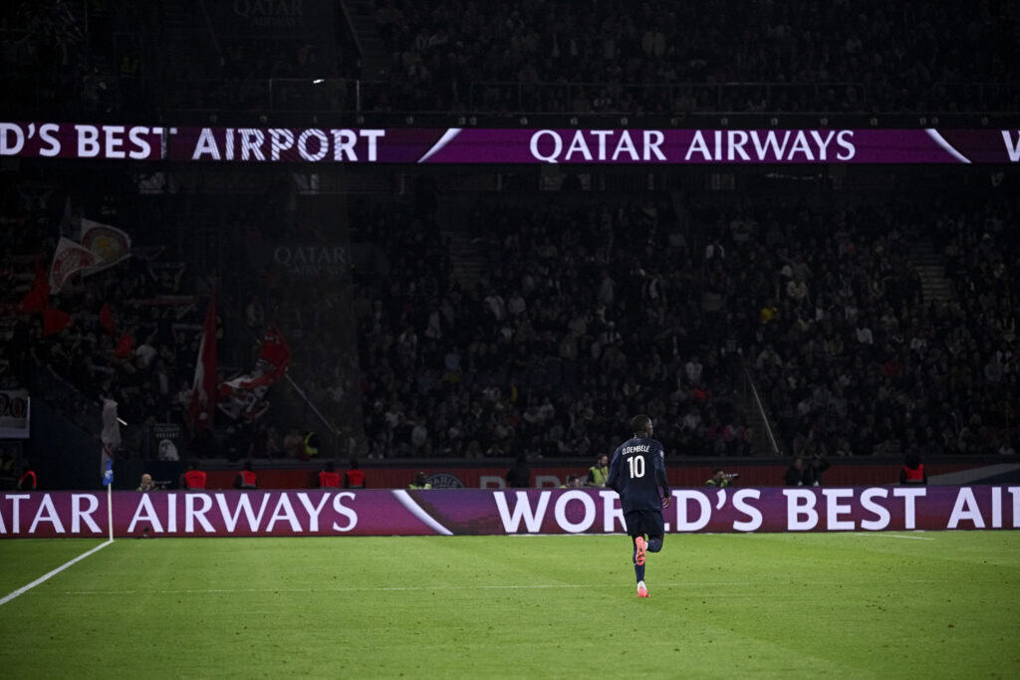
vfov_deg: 7.0
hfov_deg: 10.5
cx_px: 510
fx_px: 5525
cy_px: 340
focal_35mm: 195
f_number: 5
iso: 4000
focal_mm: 195
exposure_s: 1/1600
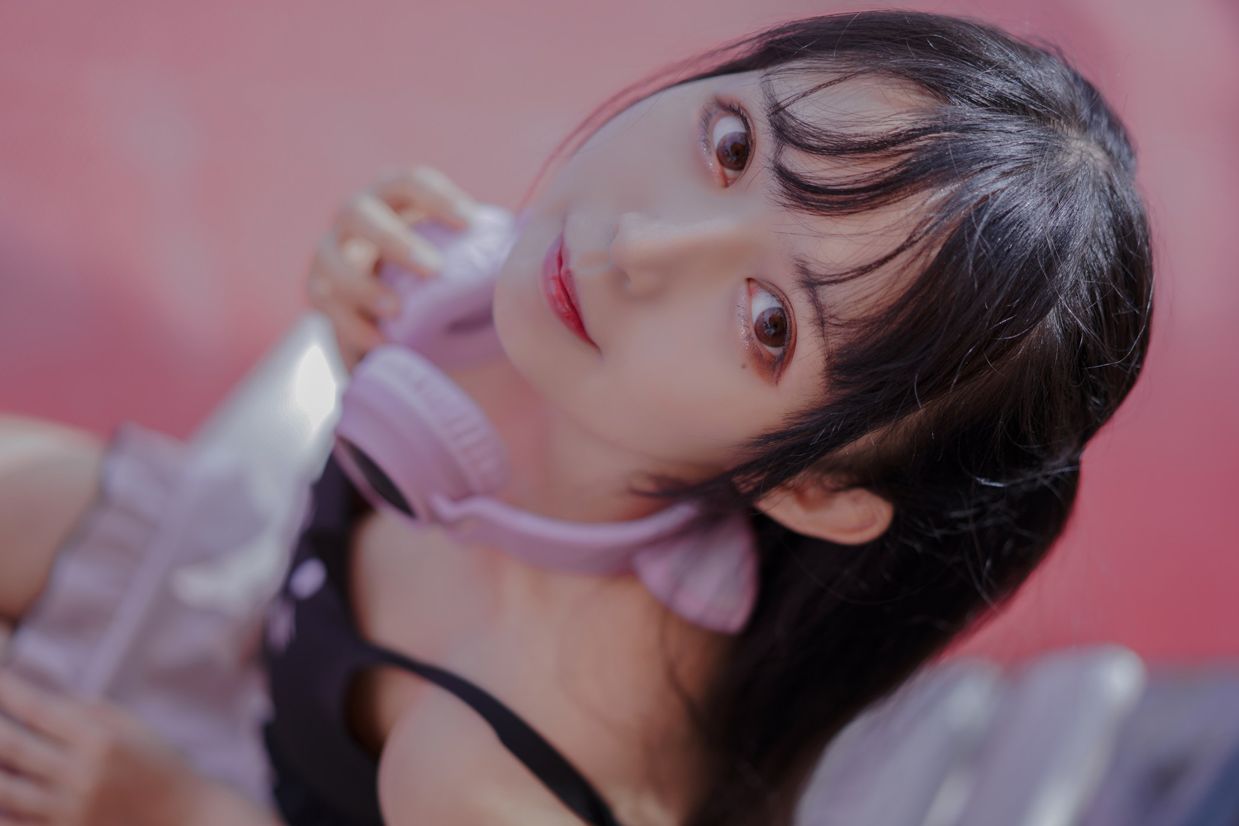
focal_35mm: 59
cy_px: 442
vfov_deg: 23.0
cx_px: 651
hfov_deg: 33.9
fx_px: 2030
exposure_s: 1/1000
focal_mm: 55
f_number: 1.8
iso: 100
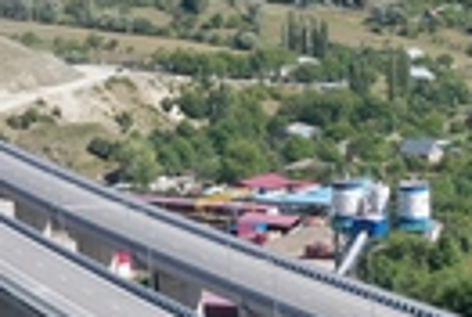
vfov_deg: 10.5
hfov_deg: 15.1
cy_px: 411
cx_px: 649
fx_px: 1682
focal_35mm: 128
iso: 100
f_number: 5.6
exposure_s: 1/400
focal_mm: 10.26
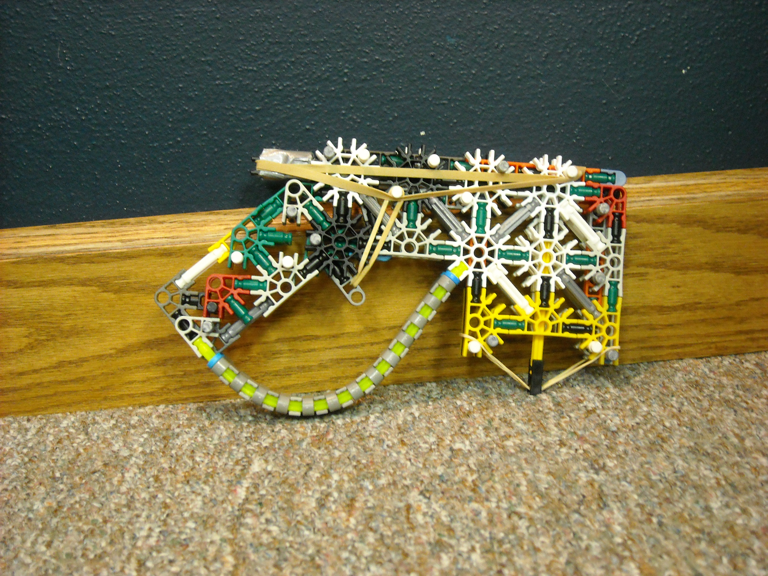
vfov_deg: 27.0
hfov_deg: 35.5
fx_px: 1198
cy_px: 288
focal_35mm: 54
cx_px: 384
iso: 400
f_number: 3.3
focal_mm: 8.85
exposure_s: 1/12
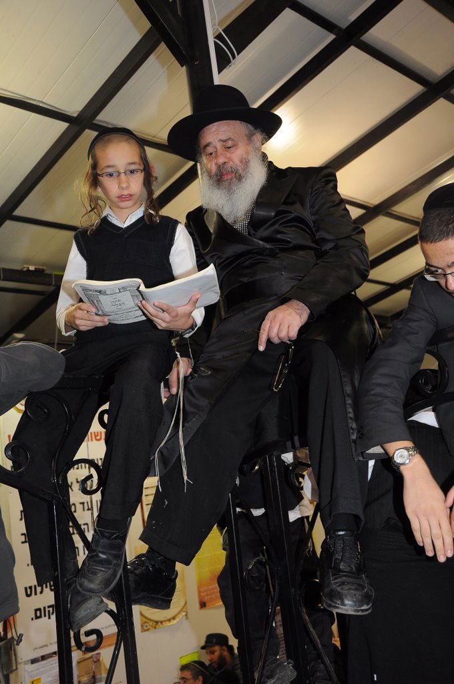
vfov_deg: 53.2
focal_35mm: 36
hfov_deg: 36.8
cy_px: 342
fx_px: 683
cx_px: 227
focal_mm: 24
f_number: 3.8
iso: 640
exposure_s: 1/125
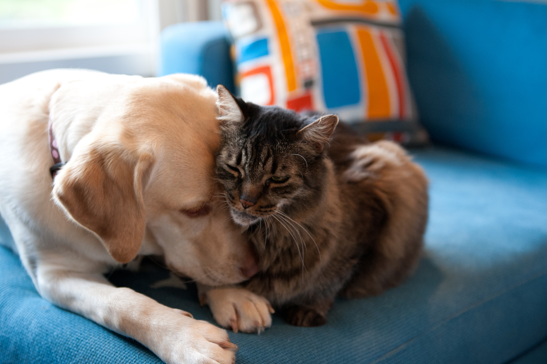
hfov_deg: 33.4
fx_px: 911
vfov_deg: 22.6
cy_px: 161
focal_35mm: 60
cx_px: 255
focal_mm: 50
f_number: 2.8
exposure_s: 1/160
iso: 1600
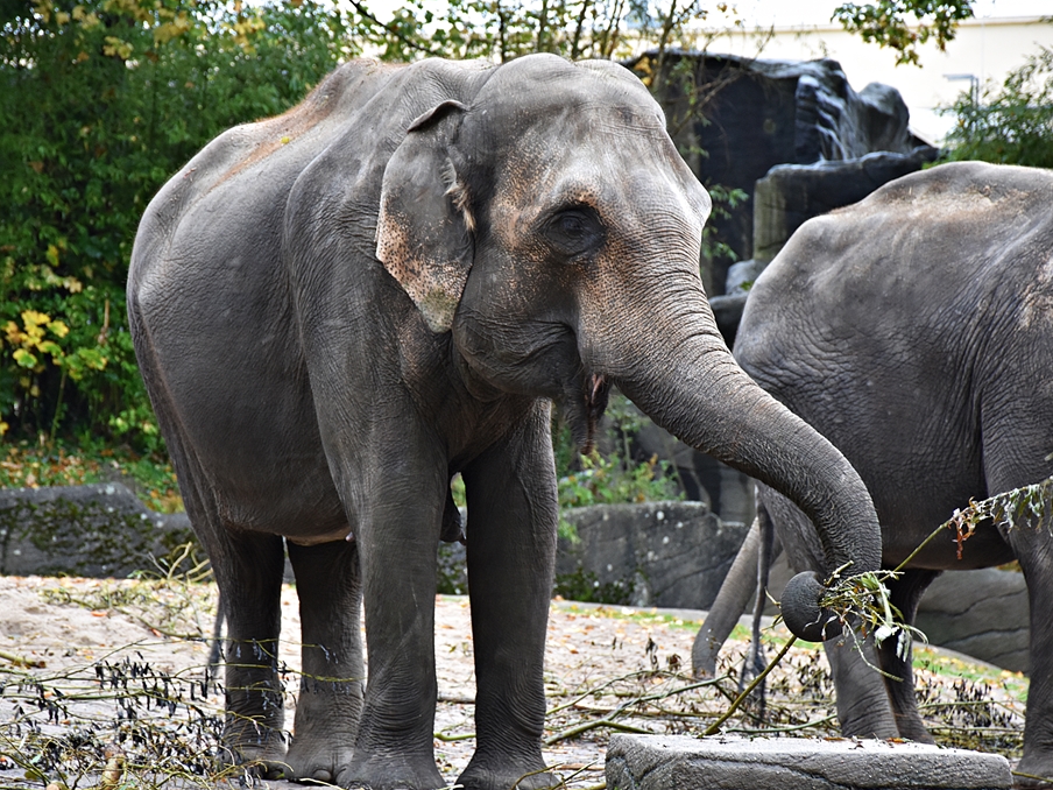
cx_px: 489
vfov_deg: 8.7
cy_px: 394
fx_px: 5218
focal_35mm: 172
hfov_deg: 11.5
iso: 900
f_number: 5.6
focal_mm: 105
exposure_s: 1/125
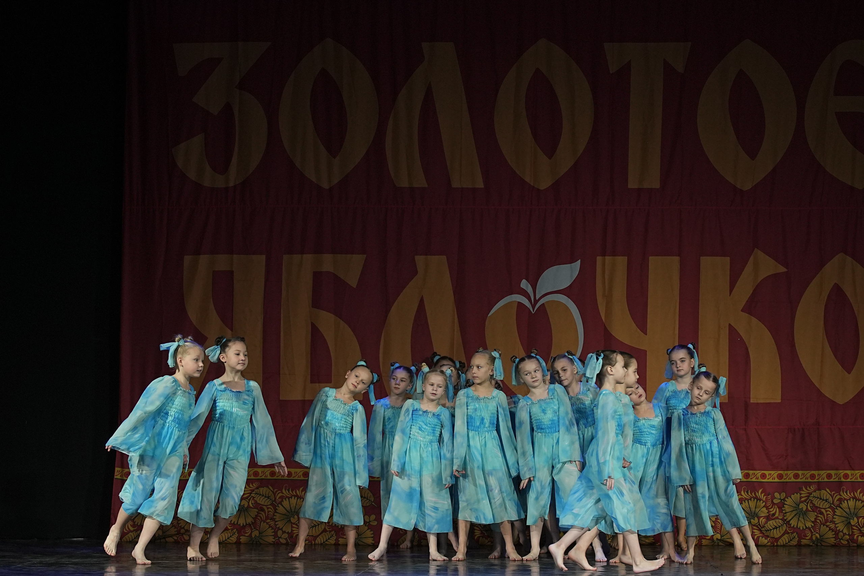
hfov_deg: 16.3
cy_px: 288
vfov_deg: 10.9
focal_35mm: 126
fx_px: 3024
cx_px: 432
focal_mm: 84
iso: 2000
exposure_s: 1/400
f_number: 4
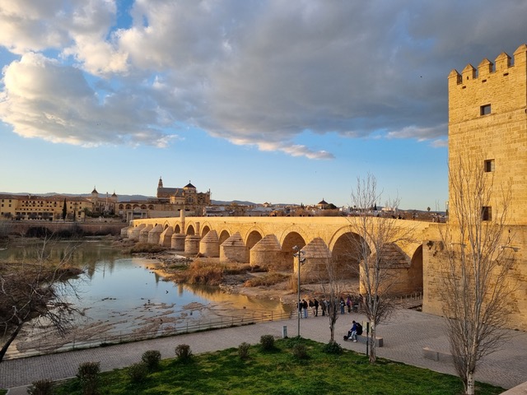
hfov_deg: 67.3
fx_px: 396
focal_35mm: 26
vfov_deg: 53.1
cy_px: 198
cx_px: 264
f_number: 1.8
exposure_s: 1/874
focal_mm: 5.4
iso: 50
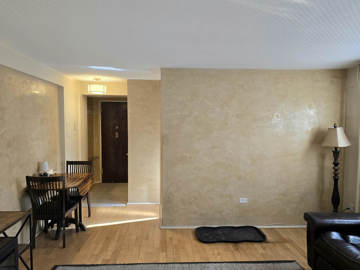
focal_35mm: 24
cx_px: 174
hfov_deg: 71.6
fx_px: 250
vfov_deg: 56.8
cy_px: 136
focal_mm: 6.3
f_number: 1.7
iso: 125
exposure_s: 1/182
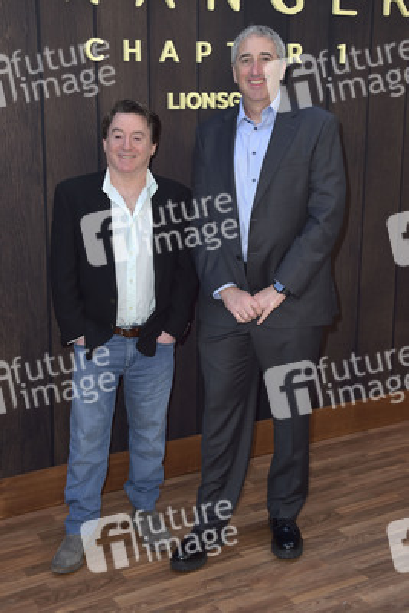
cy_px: 306
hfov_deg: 28.1
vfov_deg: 41.1
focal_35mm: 48
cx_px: 204
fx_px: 817
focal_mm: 48
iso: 500
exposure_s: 1/250
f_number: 6.3
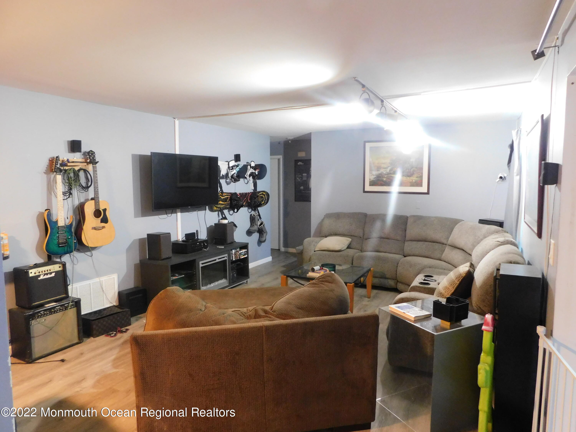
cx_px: 288
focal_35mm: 23
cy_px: 216
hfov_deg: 73.9
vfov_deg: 58.9
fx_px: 383
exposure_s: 1/8
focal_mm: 4
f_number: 3
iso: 560
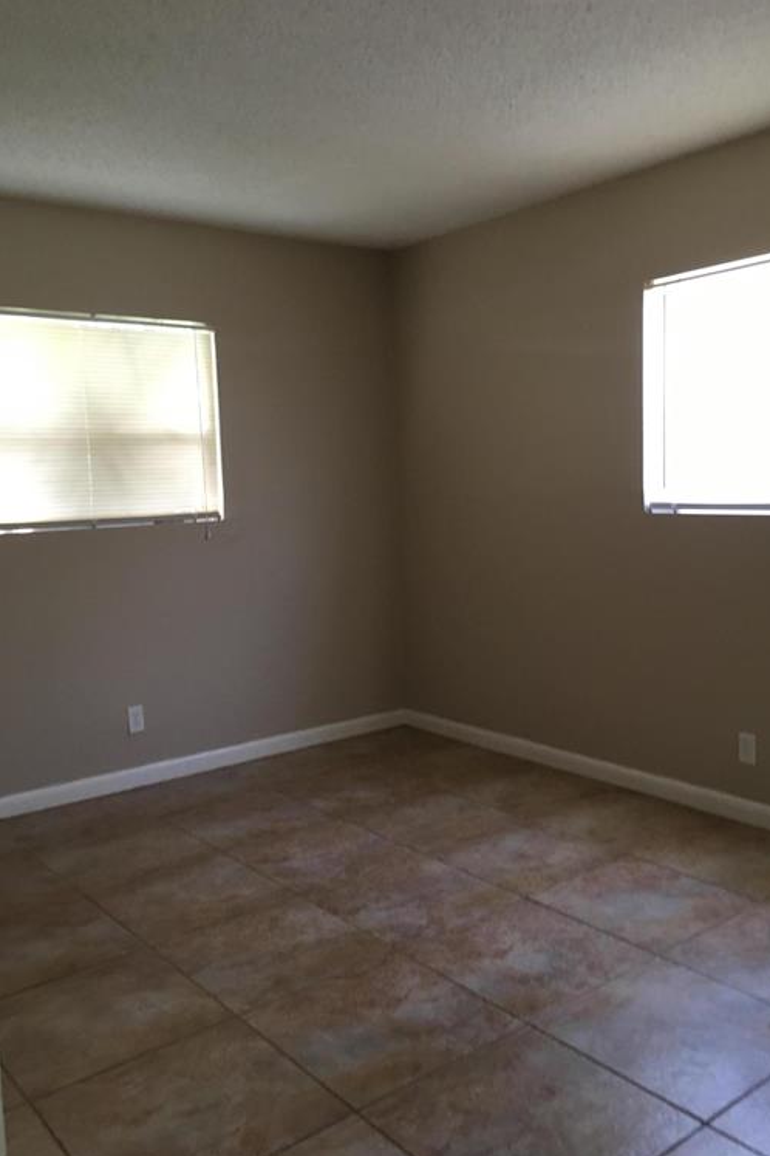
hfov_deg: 42.3
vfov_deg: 60.3
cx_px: 419
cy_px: 580
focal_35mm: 31
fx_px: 995
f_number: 2.2
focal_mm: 4.15
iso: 100
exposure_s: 1/30
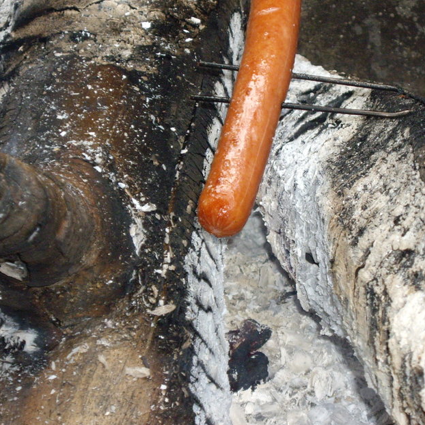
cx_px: 284
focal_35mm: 166
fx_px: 2306
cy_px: 164
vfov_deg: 10.5
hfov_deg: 10.5
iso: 200
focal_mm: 18.6
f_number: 5.2
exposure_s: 1/125
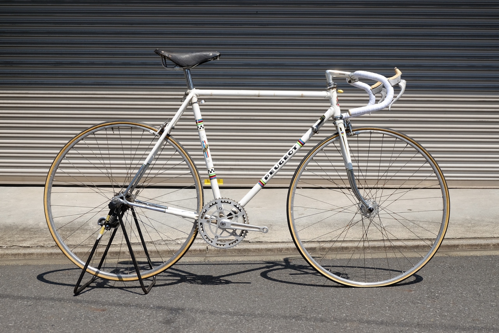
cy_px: 166
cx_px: 250
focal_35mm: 51
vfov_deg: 26.5
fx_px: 707
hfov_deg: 38.9
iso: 250
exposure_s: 1/1000
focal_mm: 34
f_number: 5.6
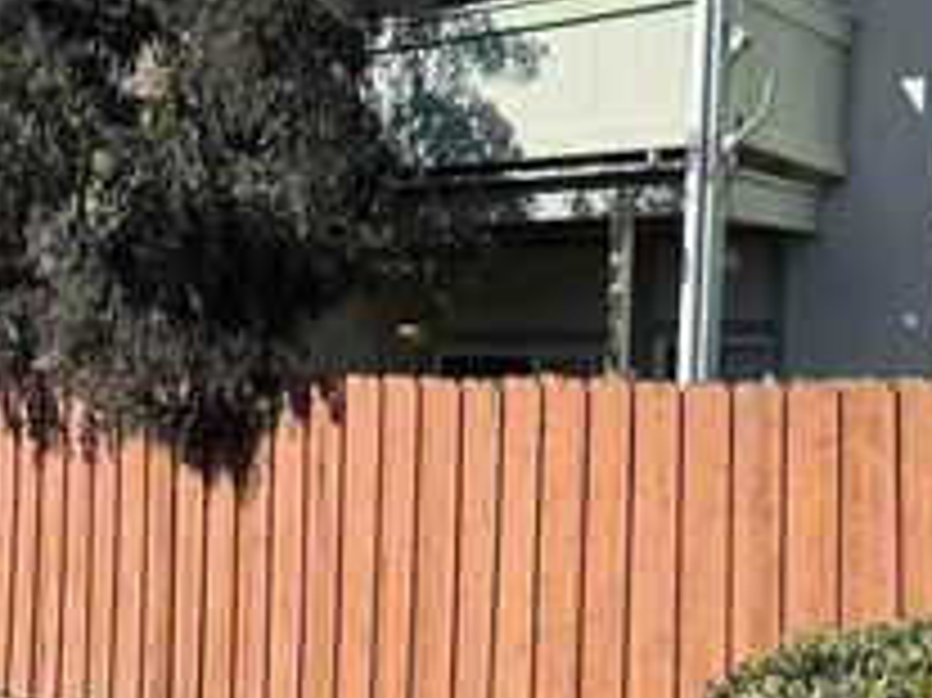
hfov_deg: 33.2
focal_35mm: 58
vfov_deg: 25.2
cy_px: 408
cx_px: 536
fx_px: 1561
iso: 80
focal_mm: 6.76
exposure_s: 1/5319
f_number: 1.78
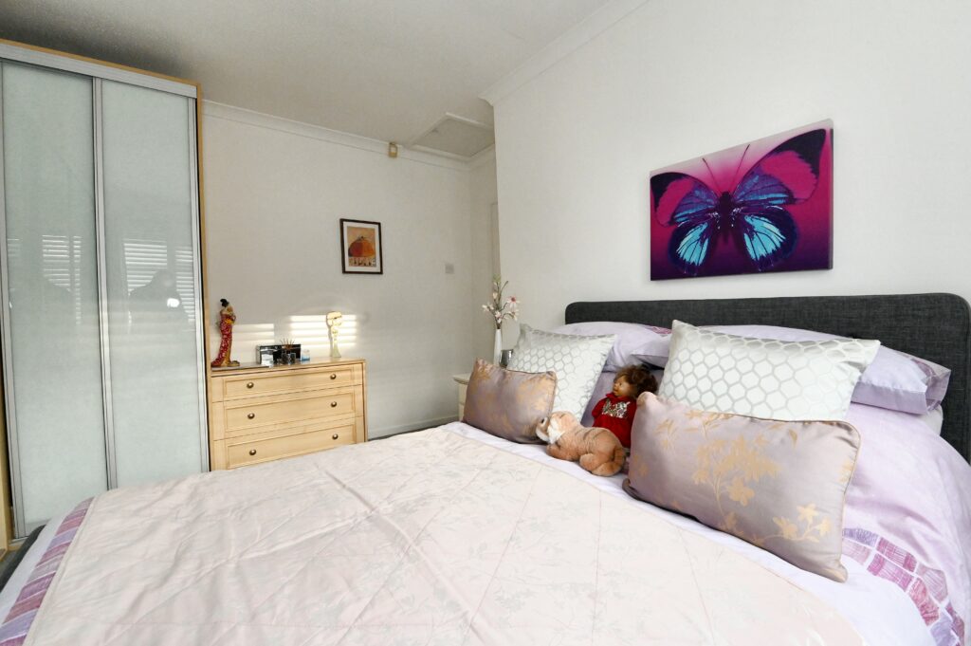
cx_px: 486
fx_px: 404
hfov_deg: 100.4
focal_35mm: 15
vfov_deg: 77.2
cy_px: 323
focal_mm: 15
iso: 6400
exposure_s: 1/200
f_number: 10
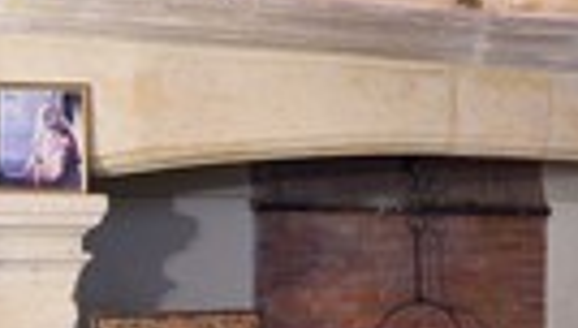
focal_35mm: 95
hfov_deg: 20.9
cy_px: 199
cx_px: 694
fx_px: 1459
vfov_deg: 12.8
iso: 800
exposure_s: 1/10
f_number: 5
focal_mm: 29
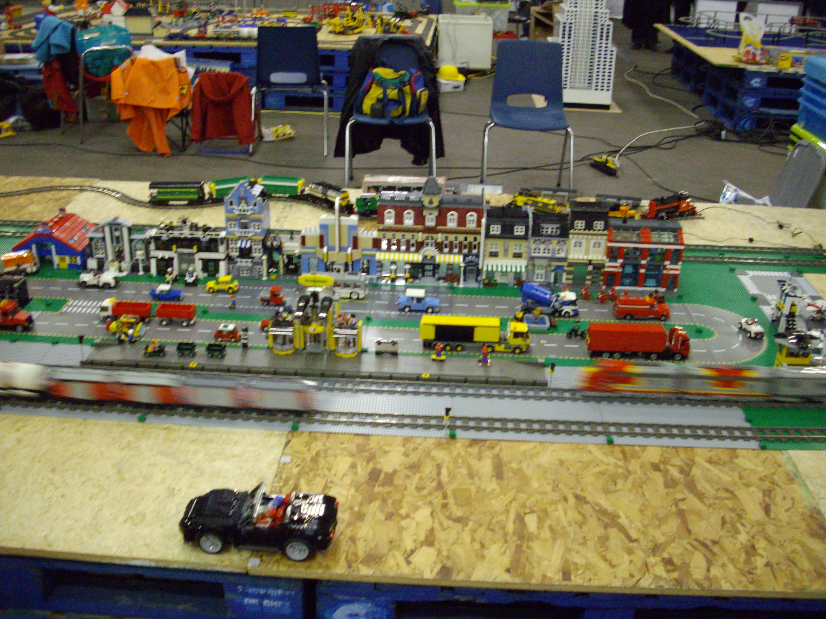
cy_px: 310
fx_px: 883
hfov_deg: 50.1
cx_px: 413
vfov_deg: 38.7
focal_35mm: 37
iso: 400
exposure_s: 1/13
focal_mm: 6.2
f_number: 2.8
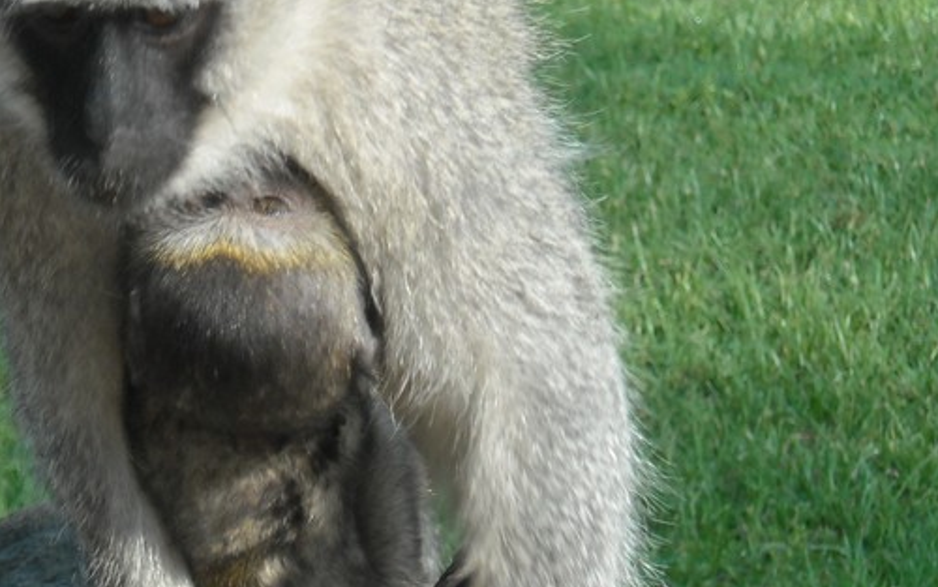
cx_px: 296
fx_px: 4552
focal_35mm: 178
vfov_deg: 7.4
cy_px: 101
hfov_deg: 11.7
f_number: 4.7
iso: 183
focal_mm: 17.1
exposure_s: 1/250
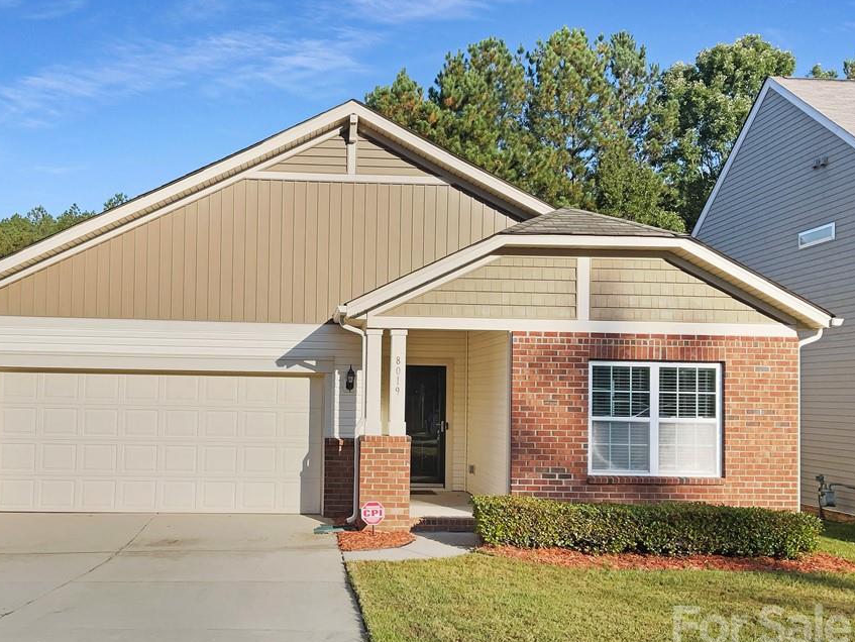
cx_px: 359
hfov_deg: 52.4
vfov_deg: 40.6
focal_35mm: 35
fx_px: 865
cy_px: 363
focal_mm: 3
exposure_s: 1/3125
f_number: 1.8
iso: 20
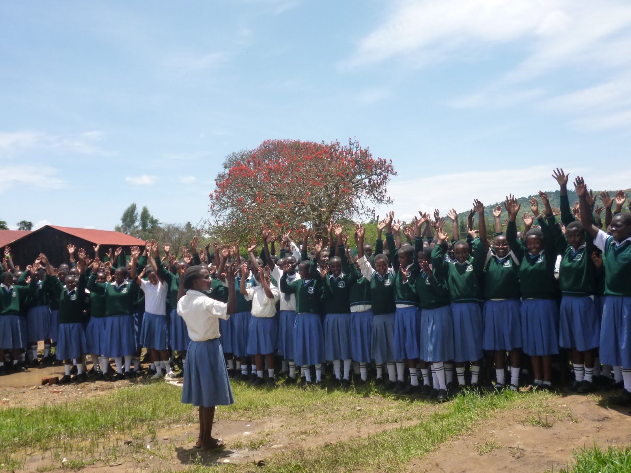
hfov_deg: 56.8
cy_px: 236
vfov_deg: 44.2
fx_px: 583
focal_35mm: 32
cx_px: 316
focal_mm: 5.7
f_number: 10
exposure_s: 1/100
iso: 160
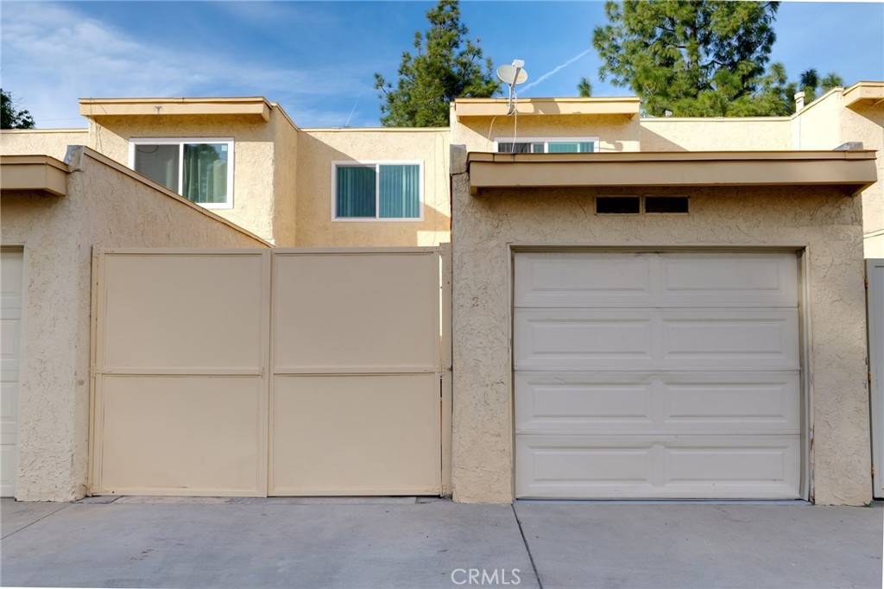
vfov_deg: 46.4
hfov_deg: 65.5
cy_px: 294
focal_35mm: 28
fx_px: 687
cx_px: 442
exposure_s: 1/640
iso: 400
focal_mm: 28
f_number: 8
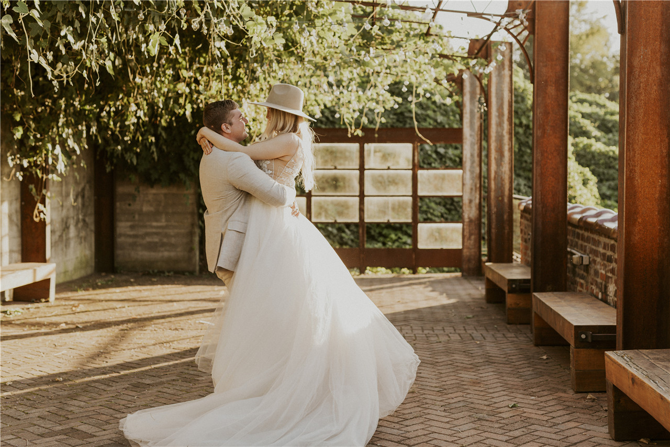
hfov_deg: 39.6
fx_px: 931
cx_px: 335
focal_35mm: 50
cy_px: 224
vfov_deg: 27.0
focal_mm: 50
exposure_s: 1/640
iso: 250
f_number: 2.8
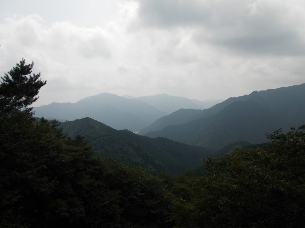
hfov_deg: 67.3
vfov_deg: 53.1
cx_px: 152
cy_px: 114
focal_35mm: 26
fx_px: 229
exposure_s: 1/320
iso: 80
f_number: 8
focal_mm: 4.6
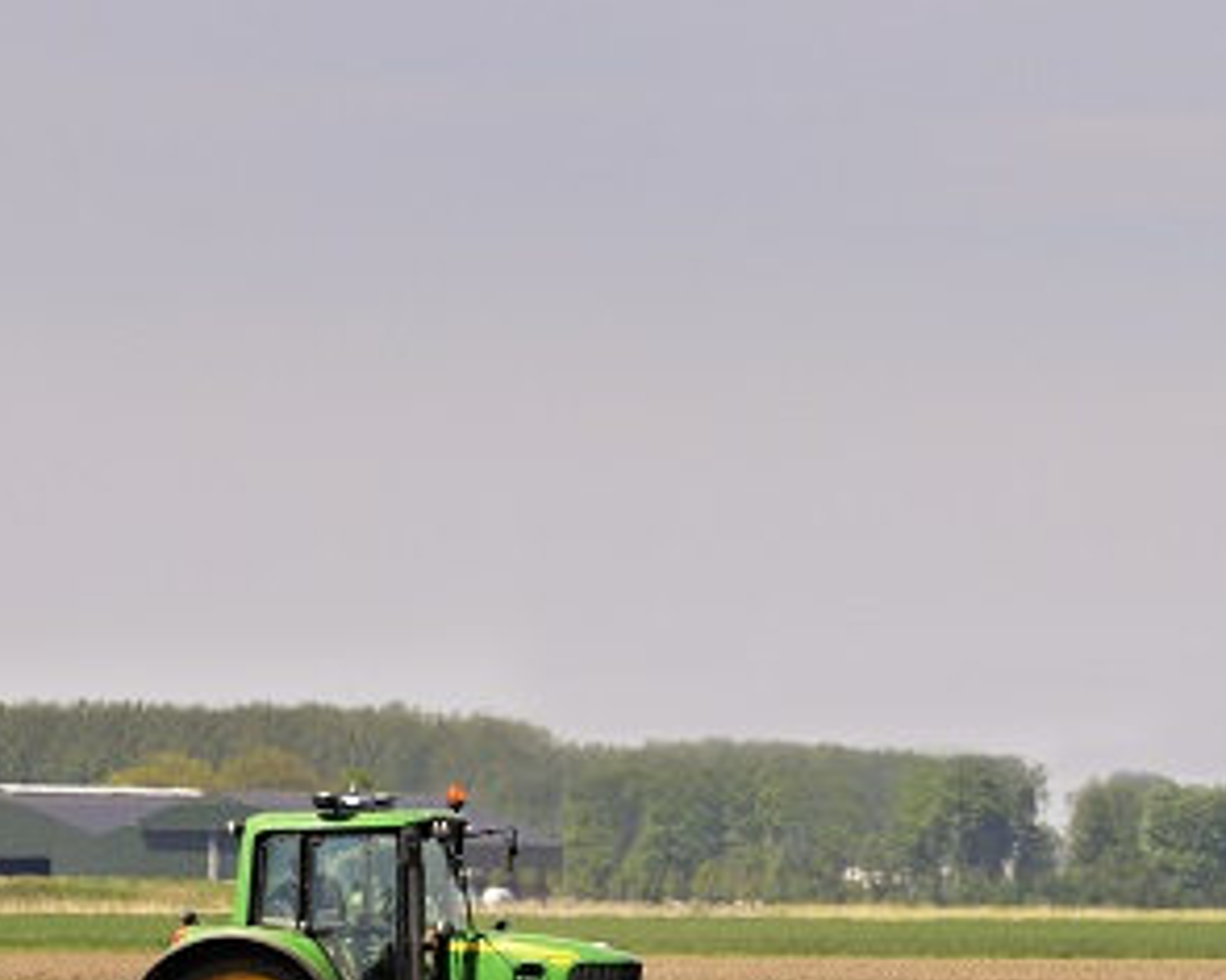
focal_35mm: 574
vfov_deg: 2.7
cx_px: 763
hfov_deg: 3.4
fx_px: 20821
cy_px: 555
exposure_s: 1/2000
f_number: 5.6
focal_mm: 200
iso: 200
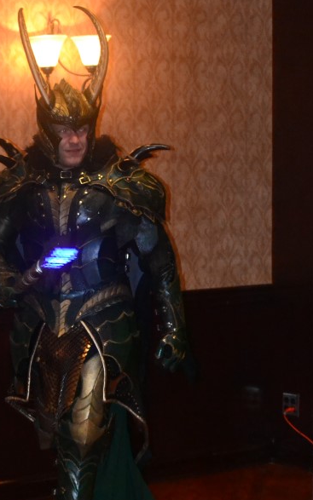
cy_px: 349
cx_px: 70
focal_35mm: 108
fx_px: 1474
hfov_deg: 12.1
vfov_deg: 19.2
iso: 3200
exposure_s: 1/60
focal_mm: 36
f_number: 7.1
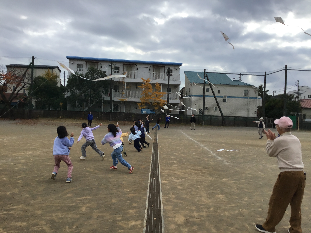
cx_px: 156
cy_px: 116
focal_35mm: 31
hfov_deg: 58.4
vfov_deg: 45.4
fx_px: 279
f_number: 2.4
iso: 25
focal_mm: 3.3
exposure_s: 1/1217
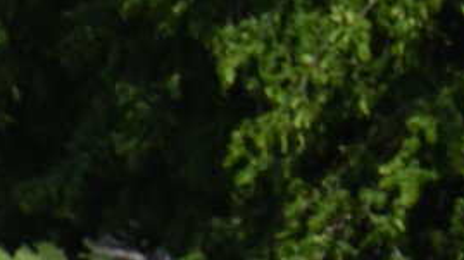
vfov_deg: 0.5
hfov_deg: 0.9
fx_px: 29464
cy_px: 352
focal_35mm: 2396
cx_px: 819
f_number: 14
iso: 6400
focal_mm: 400
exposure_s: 1/8000
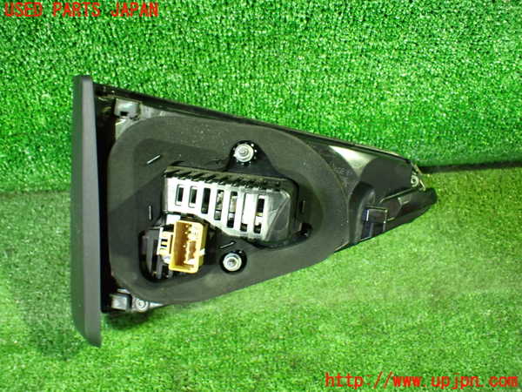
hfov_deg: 60.0
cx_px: 261
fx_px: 452
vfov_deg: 46.8
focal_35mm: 30
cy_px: 196
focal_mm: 5.4
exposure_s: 1/30
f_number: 2.3
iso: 1000
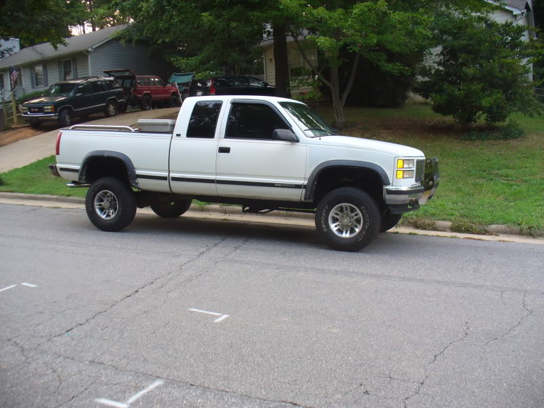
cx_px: 272
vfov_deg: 38.7
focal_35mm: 37
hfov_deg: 50.1
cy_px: 204
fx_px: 581
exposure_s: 1/80
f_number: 2.8
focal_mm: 6.1
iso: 100
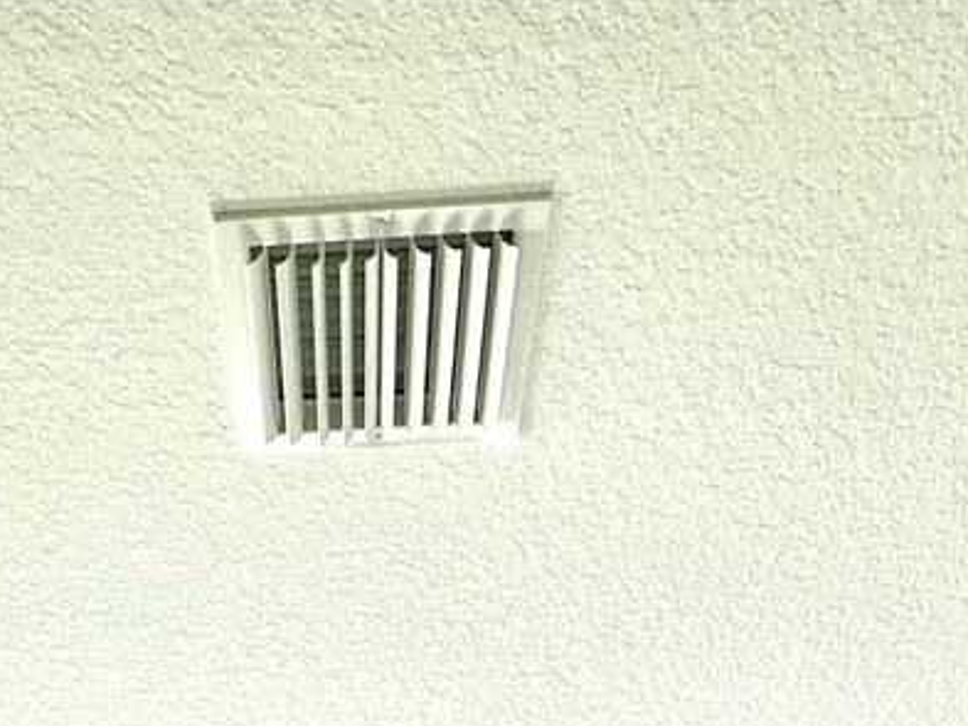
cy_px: 1450
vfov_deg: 17.9
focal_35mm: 57
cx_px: 246
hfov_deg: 33.1
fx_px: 1594
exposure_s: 1/120
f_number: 2.2
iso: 80
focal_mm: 2.22
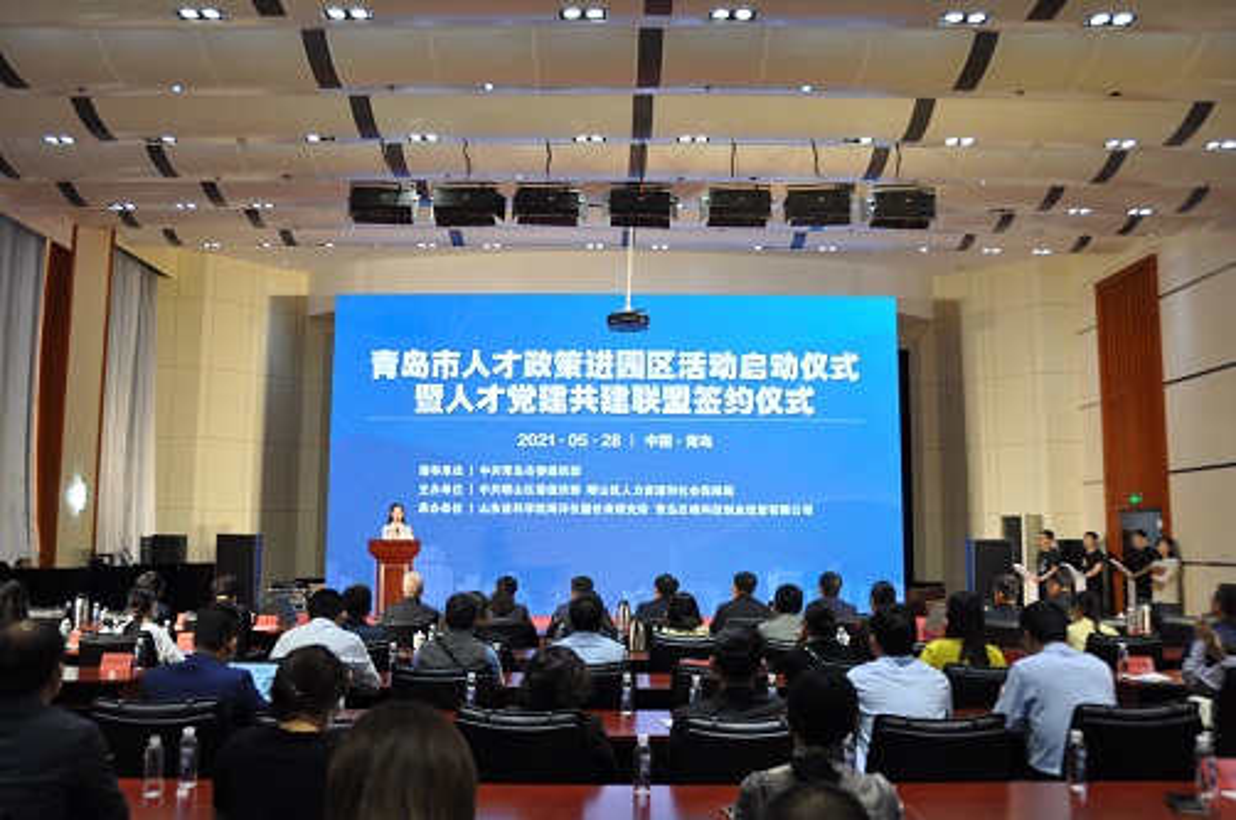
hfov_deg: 62.0
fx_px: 1028
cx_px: 618
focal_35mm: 30
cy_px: 410
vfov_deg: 43.5
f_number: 5
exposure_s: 1/25
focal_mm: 20
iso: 320
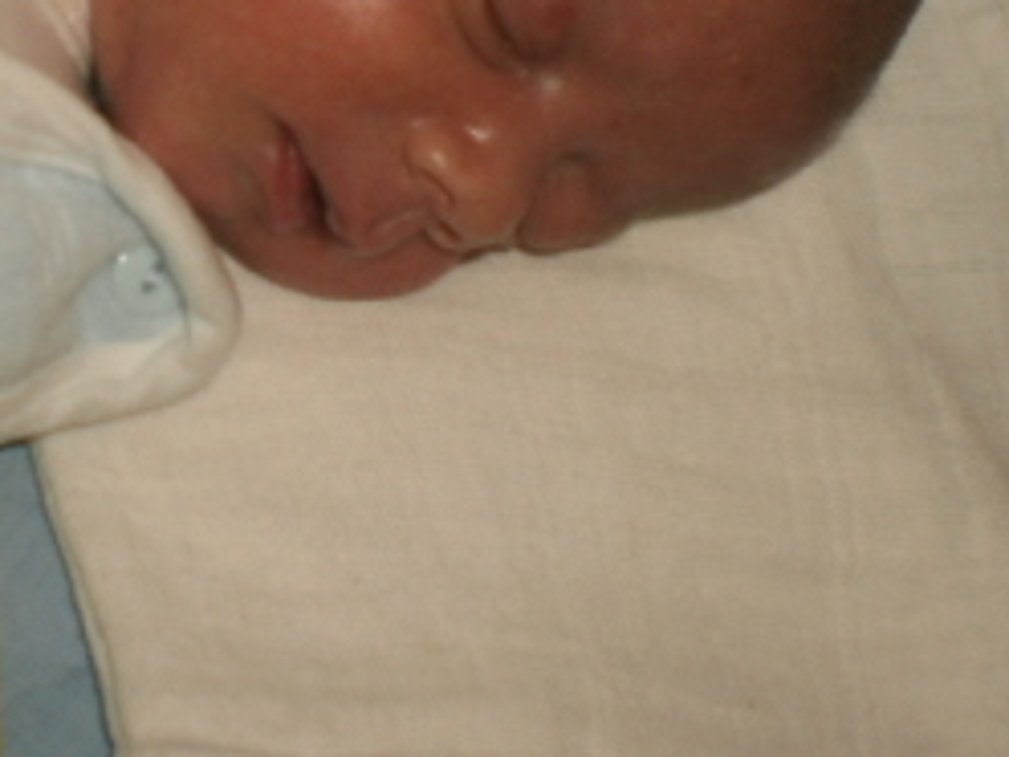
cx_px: -49
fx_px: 2711
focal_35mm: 93
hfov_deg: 20.3
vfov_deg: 15.7
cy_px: 37
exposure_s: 1/30
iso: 100
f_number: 3.1
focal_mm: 6.3
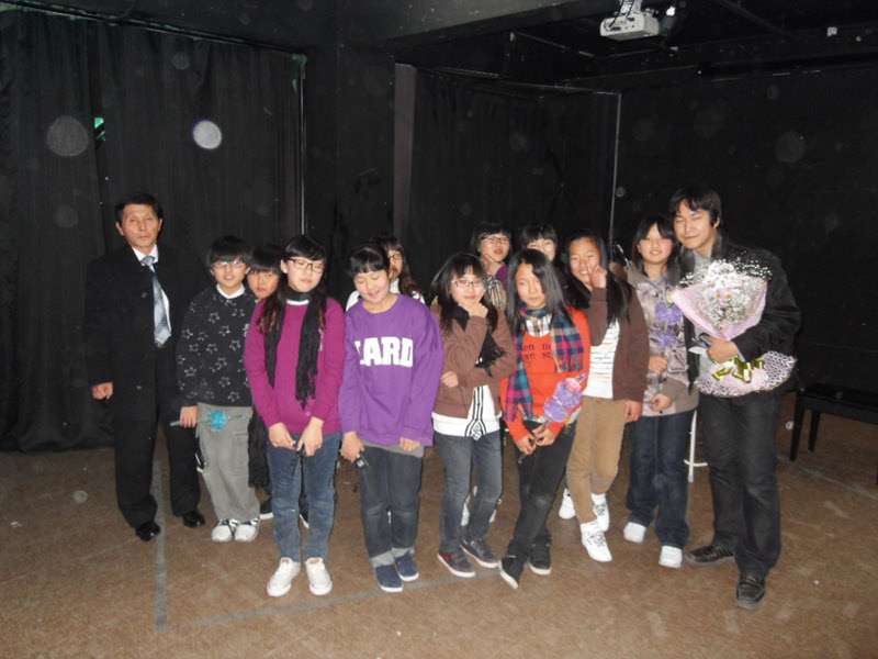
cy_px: 330
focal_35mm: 28
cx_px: 439
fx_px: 710
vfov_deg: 49.7
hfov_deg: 63.4
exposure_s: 1/45
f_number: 2.8
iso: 400
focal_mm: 6
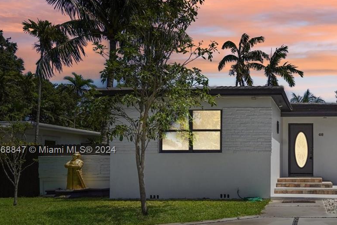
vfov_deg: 39.5
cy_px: 151
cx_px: 324
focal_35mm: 33
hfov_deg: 48.7
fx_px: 309
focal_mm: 16
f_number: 10
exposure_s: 1/1250
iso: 400
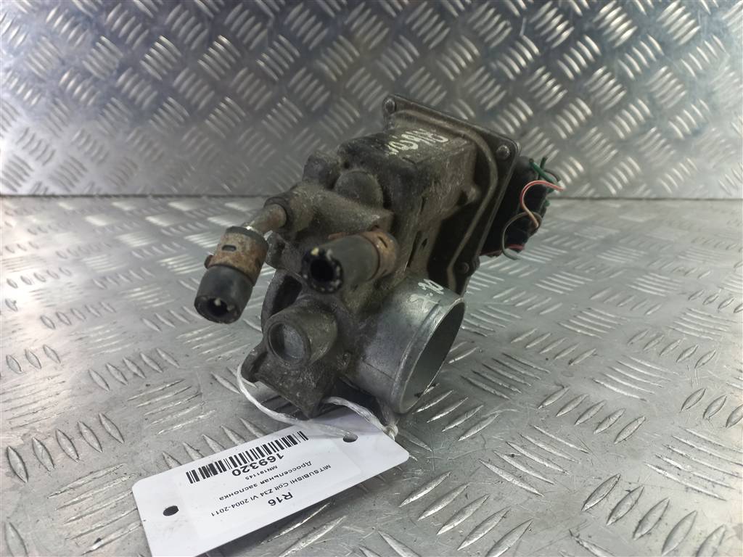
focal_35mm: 25
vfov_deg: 54.9
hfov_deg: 69.4
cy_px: 278
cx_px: 372
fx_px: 537
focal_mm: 4.6
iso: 64
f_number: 1.8
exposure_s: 1/50
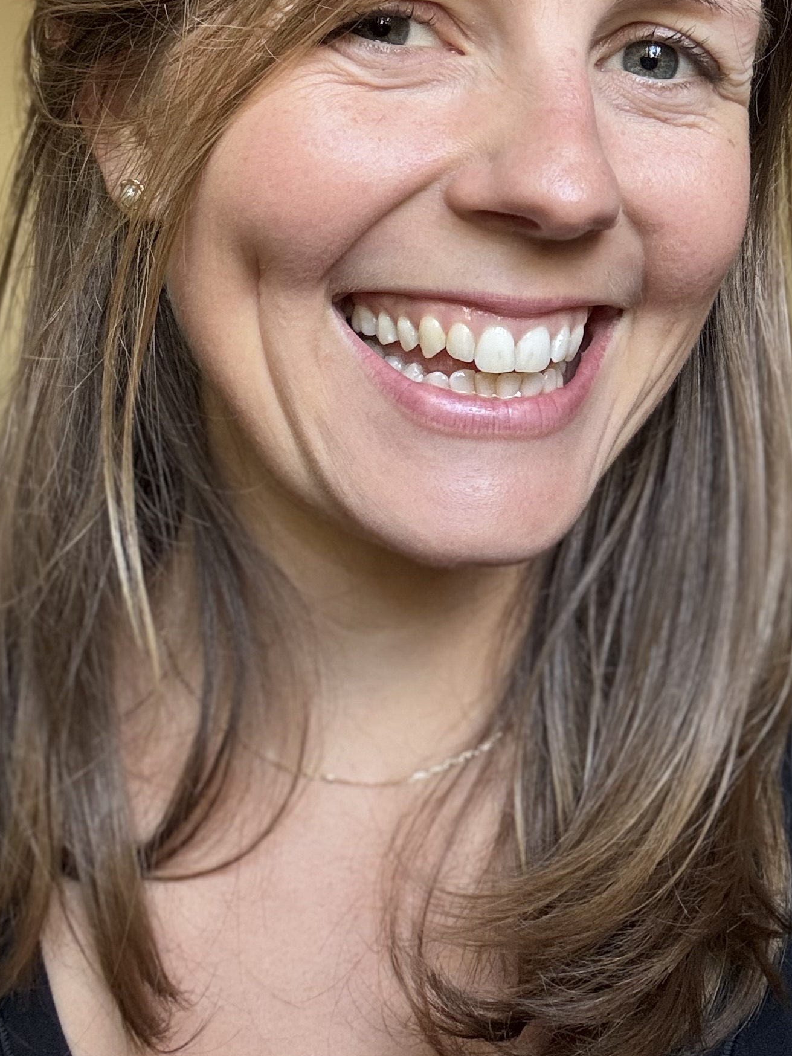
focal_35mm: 53
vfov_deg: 35.8
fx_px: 1617
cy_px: 361
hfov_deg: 27.1
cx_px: 598
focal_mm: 2.69
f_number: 1.9
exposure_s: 1/60
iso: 160
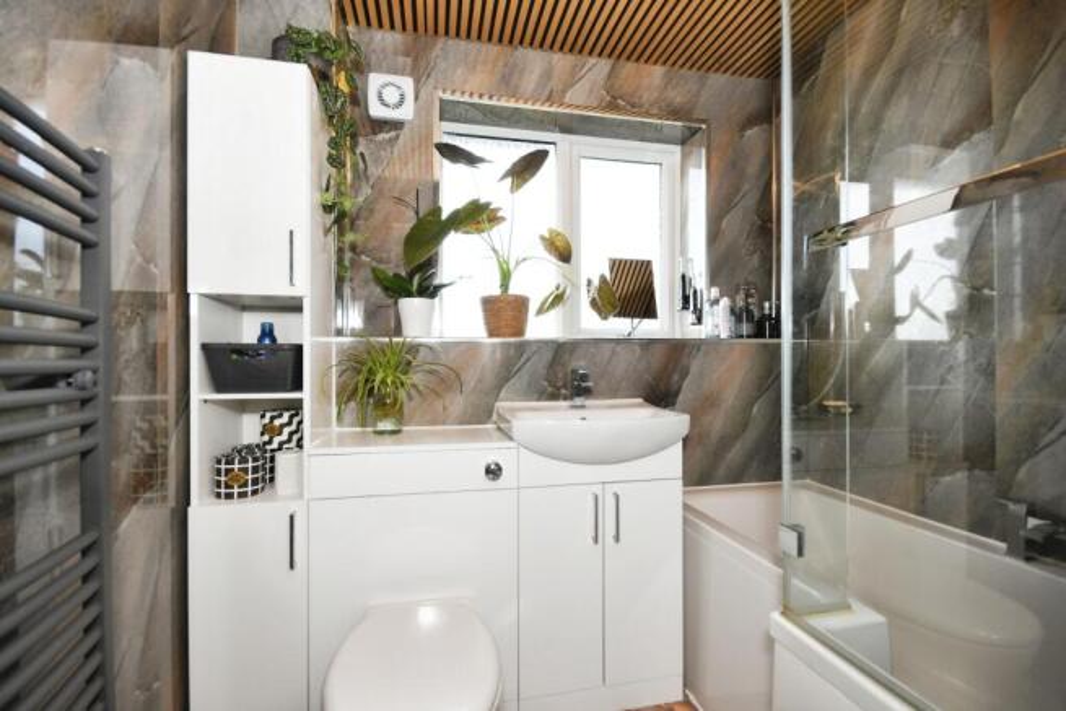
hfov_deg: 100.4
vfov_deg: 77.4
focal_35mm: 15
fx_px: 444
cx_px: 533
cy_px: 356
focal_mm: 10
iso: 400
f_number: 8
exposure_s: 1/60
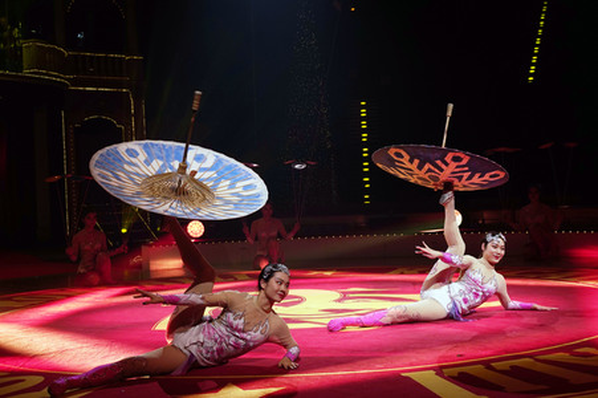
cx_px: 299
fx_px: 797
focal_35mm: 48
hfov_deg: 41.1
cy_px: 199
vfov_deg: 28.0
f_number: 4.5
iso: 1600
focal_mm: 48
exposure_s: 1/640
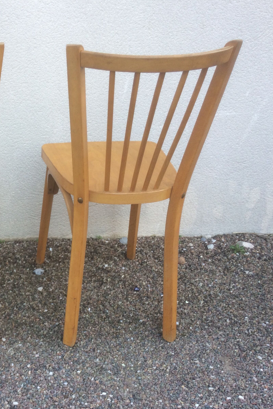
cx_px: 12
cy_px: 206
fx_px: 466
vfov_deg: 47.4
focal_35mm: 41
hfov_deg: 30.7
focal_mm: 4.15
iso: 32
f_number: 2.2
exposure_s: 1/100
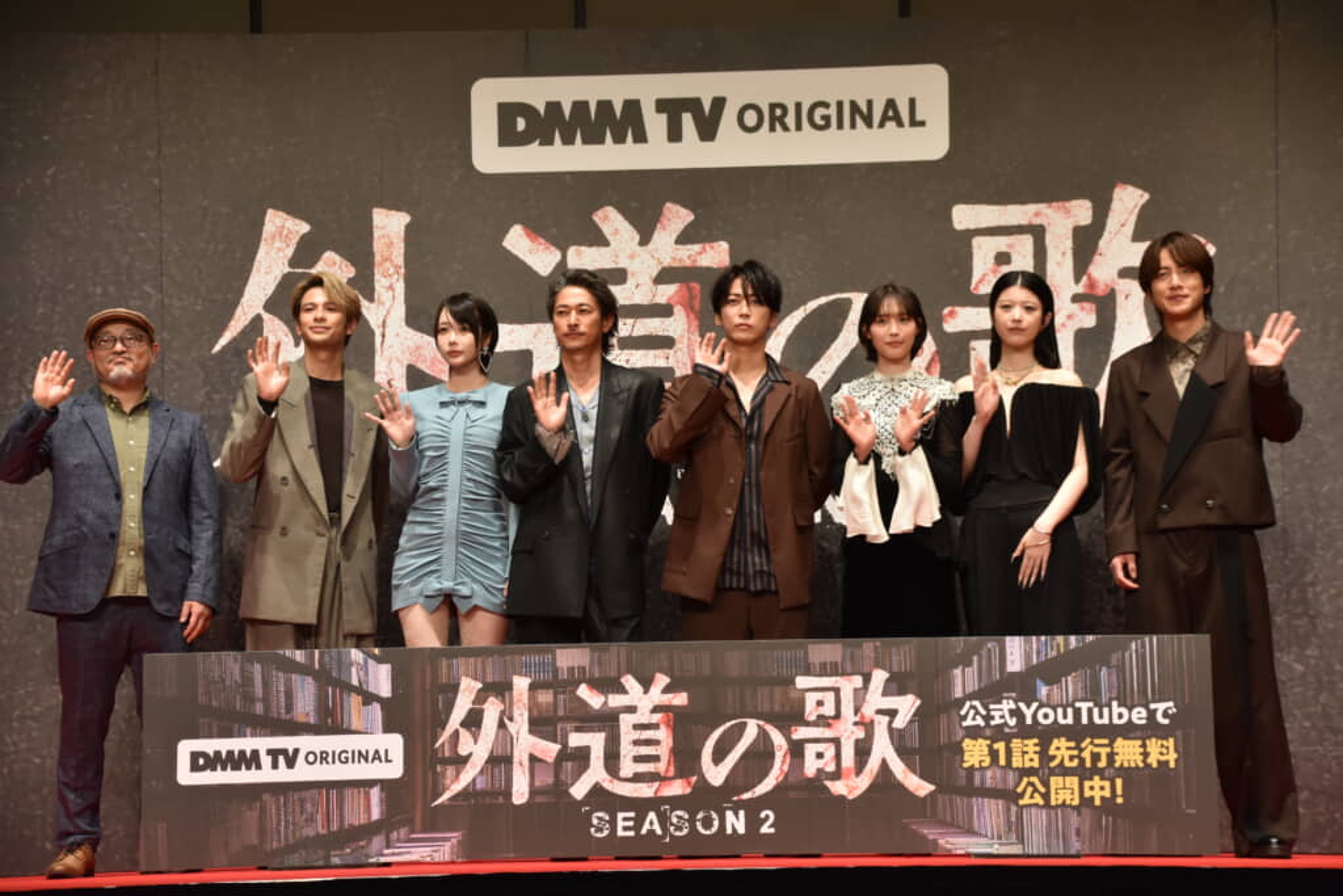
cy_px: 448
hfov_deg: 19.5
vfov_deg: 13.0
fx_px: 3917
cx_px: 672
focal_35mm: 105
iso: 800
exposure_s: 1/100
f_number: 5
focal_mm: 70
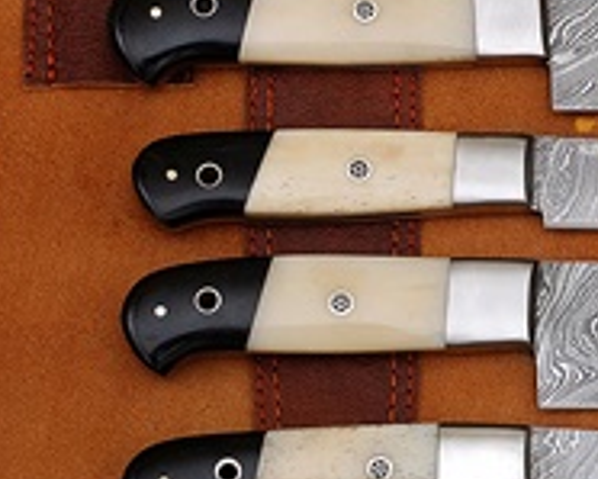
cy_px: 130
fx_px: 3046
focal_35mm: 172
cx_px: 633
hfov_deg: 11.1
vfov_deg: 9.0
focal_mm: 42
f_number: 8
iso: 200
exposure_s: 1/125
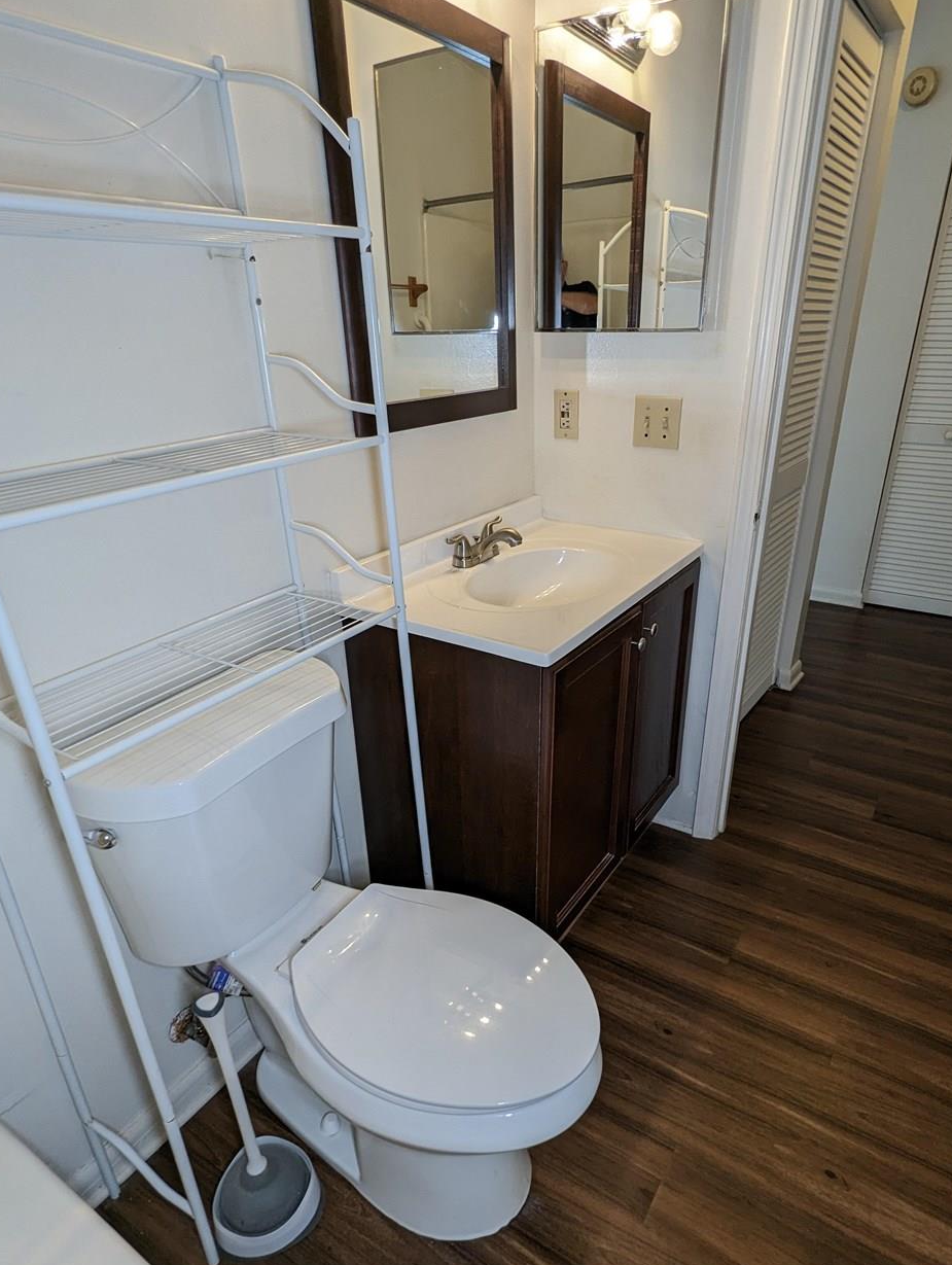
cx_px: 521
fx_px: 732
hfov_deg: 66.0
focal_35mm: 20
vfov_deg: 81.4
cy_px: 703
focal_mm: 2.35
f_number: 2.2
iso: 74
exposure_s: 1/40
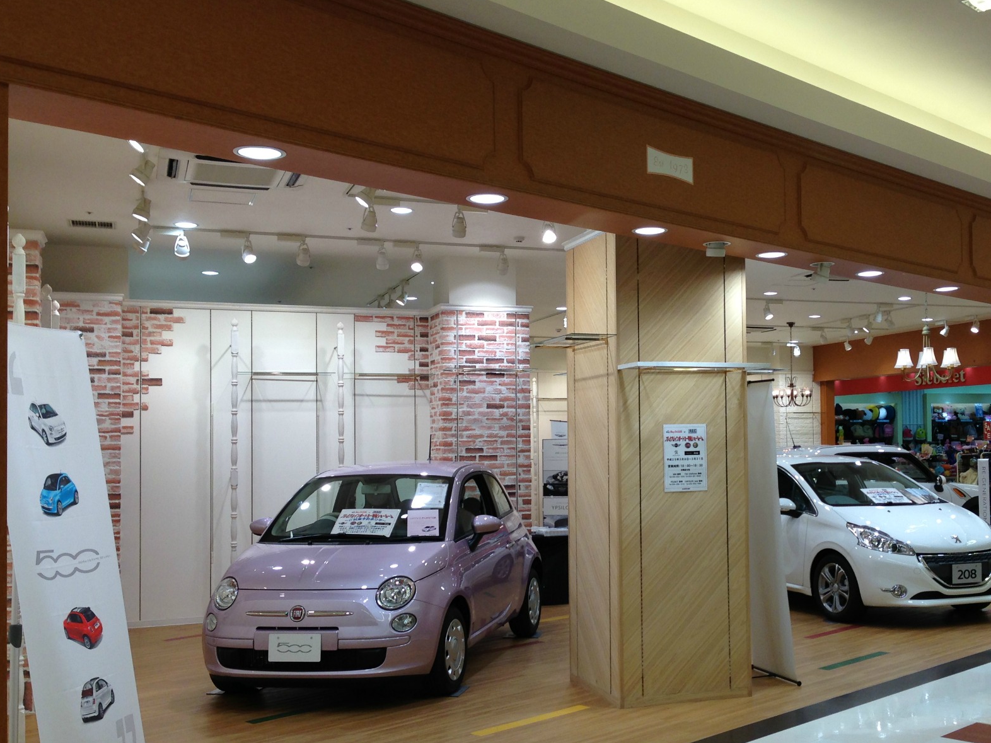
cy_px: 418
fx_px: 1231
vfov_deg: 33.6
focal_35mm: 43
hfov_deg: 43.6
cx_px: 606
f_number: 2.4
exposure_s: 1/130
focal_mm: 4.13
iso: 50
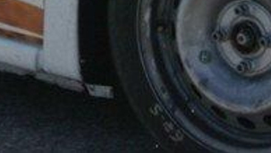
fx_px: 2783
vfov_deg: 3.1
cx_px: -84
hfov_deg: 5.5
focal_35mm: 387
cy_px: -323
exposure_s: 1/1600
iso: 800
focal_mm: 70
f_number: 8
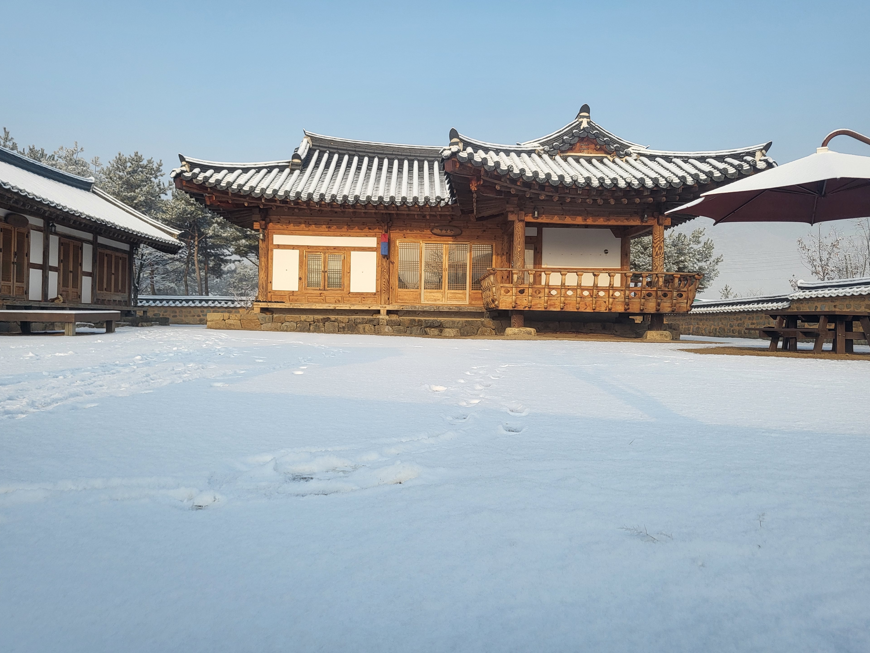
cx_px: 438
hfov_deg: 65.3
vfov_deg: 51.4
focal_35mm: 27
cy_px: 319
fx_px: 679
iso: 50
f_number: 1.8
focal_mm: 4.25
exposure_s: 1/1425
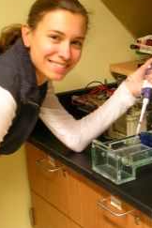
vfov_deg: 24.2
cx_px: 125
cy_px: 108
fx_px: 532
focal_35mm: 84
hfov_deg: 16.1
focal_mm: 8.5
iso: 96
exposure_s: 1/5.8
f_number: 3.3
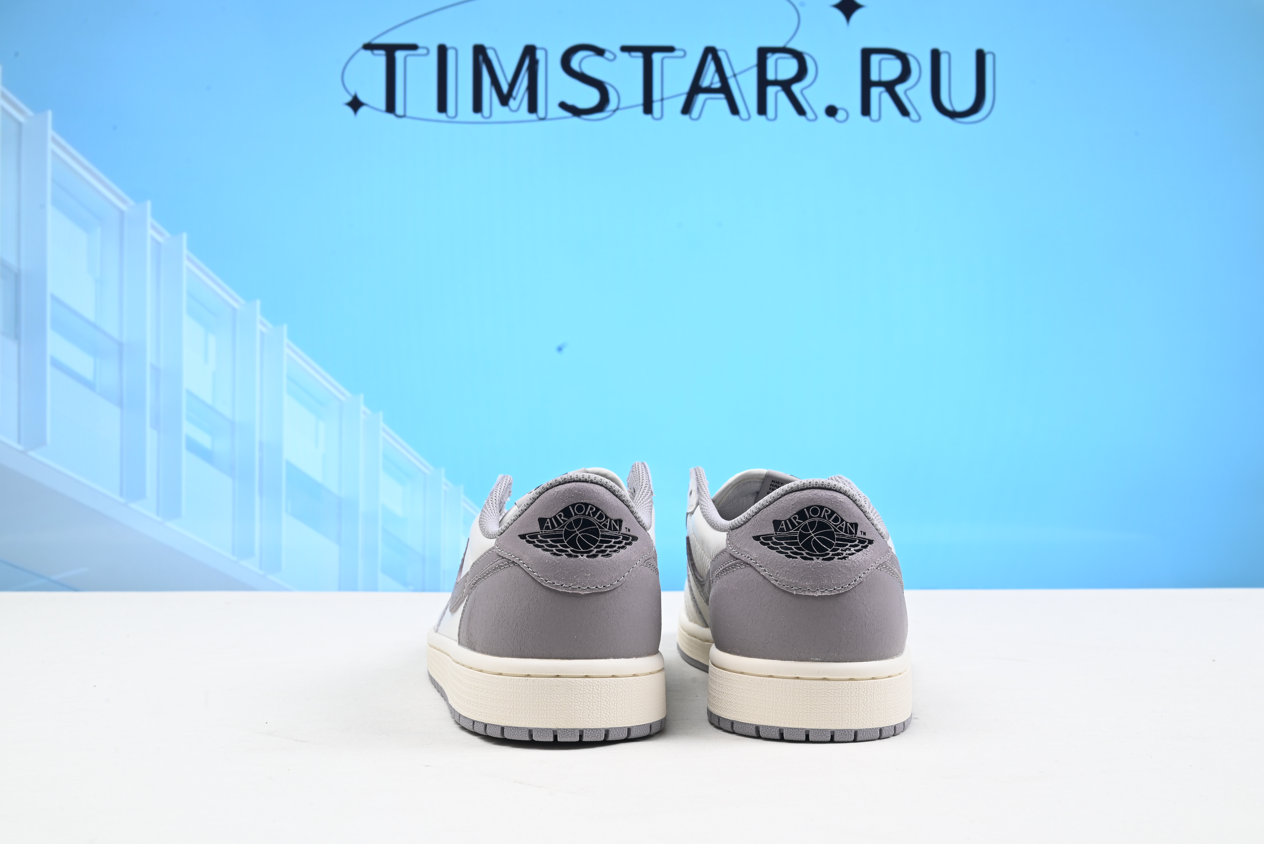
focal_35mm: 39
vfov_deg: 34.2
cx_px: 632
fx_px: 1370
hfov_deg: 49.5
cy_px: 422
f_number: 16
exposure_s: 1/2
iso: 100
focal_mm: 39
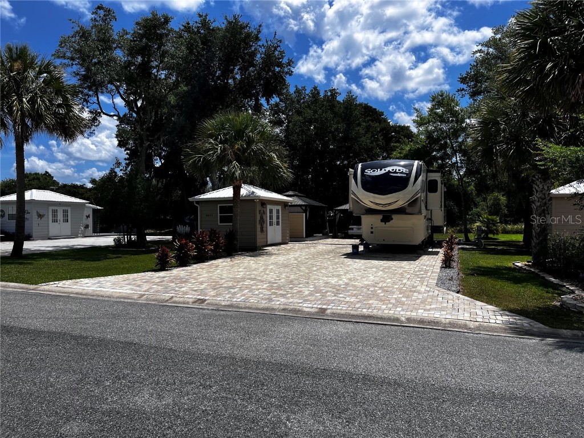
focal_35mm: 26
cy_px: 219
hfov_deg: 67.3
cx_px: 292
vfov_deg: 53.1
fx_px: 439
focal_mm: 5.1
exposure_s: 1/5319
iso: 50
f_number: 1.6
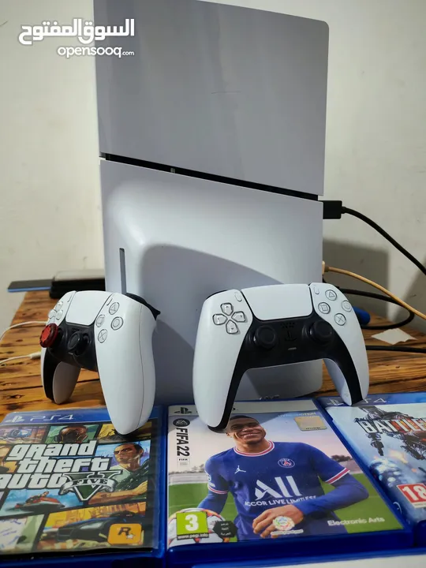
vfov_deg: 65.3
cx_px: 213
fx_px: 443
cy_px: 284
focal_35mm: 27
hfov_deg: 51.4
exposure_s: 1/50
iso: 2000
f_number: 1.9
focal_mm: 6.12
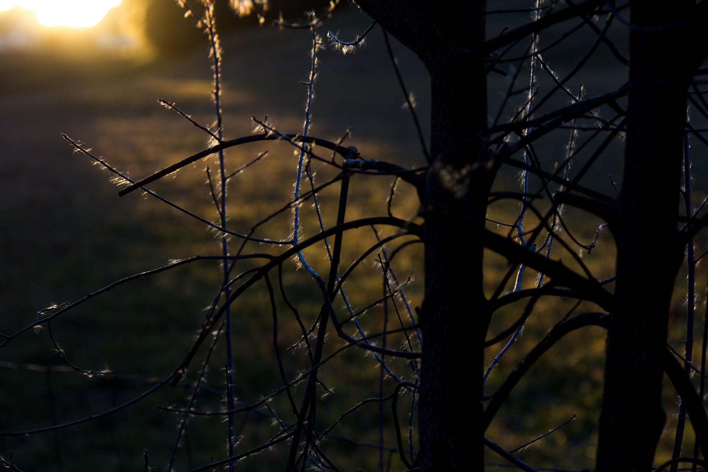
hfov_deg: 17.5
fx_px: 2301
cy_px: 236
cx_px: 354
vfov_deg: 11.7
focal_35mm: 117
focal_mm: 78
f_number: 5
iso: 400
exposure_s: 1/640
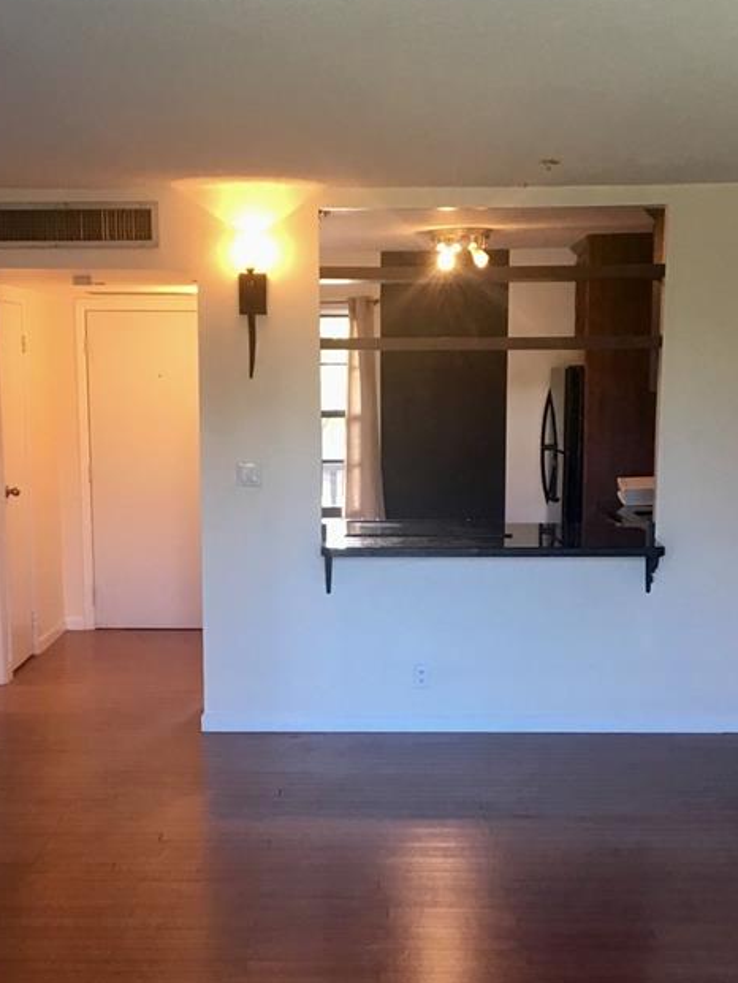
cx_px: 339
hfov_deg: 26.1
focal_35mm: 56
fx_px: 1591
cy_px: 647
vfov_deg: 34.1
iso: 64
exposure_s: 1/30
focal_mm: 4.15
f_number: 2.2
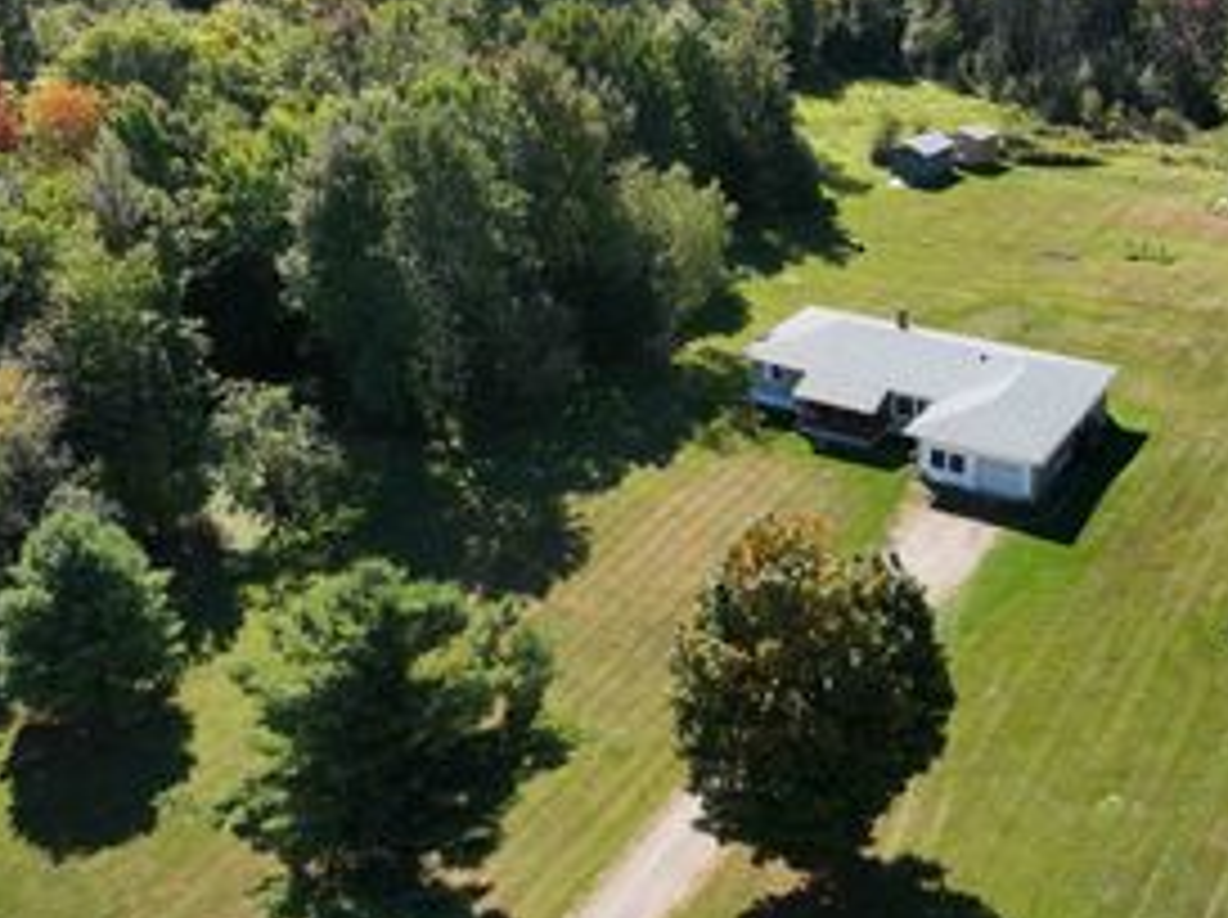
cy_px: 202
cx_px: 787
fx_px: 1559
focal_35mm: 44
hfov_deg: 42.6
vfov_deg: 32.0
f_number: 2.8
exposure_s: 1/2500
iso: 280
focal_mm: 12.29
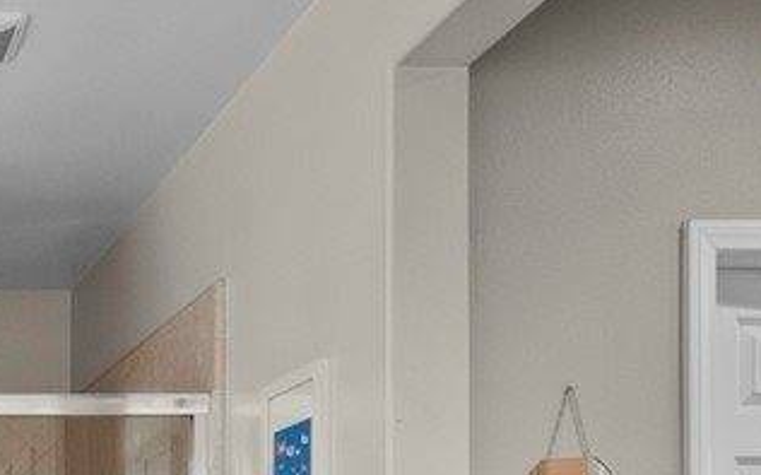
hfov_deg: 29.2
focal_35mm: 55
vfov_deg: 20.7
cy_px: 670
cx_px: -248
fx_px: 1140
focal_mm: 8
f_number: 7.1
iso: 320
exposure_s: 1/2
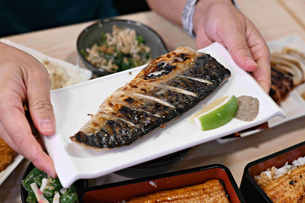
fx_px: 635
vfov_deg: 18.2
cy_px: 102
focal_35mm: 75
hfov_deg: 27.0
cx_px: 152
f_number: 3.2
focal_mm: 50
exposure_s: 1/200
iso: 4000
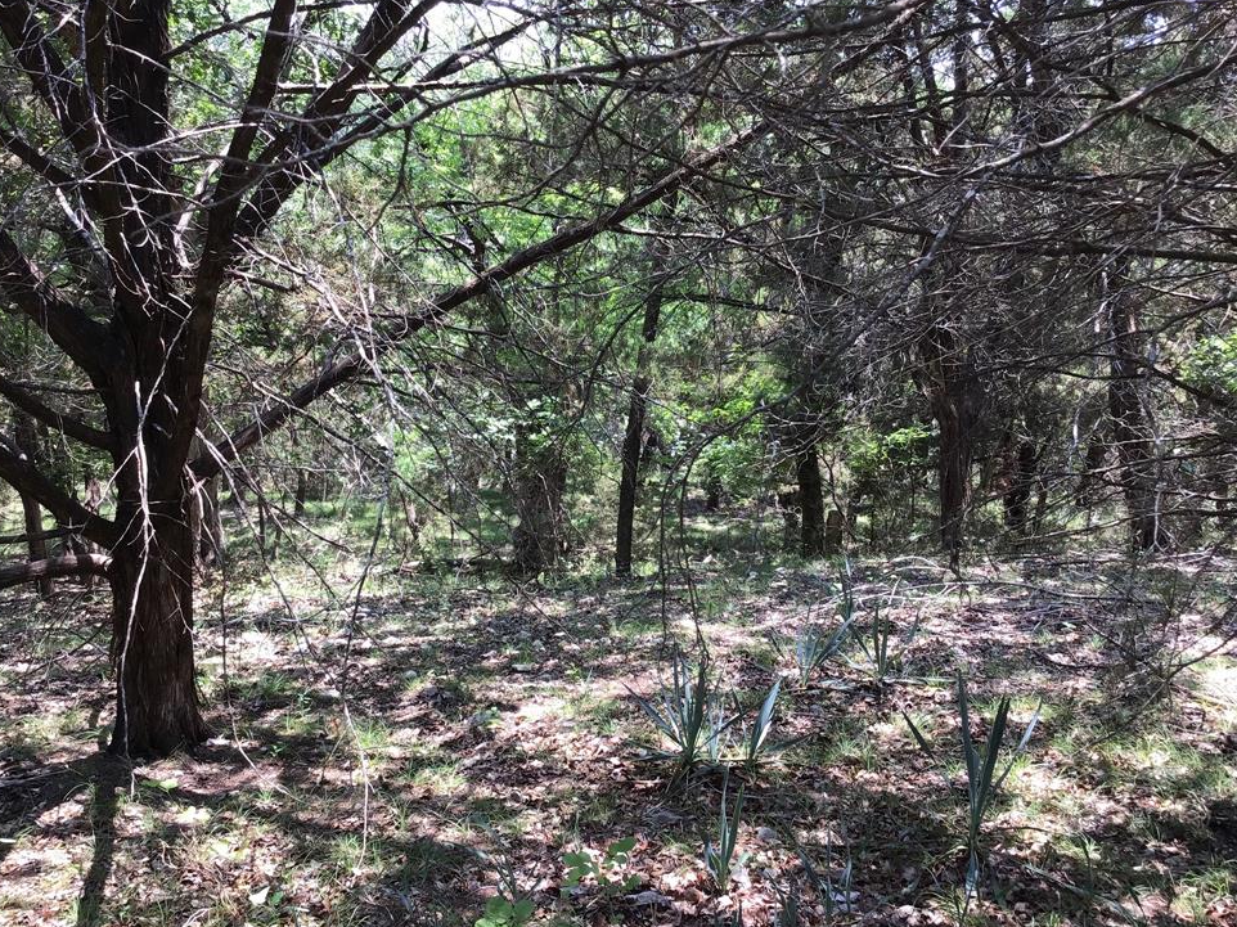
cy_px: 478
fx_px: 1179
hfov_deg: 55.4
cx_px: 599
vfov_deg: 42.9
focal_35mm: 33
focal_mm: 3.3
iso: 32
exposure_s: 1/120
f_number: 2.4
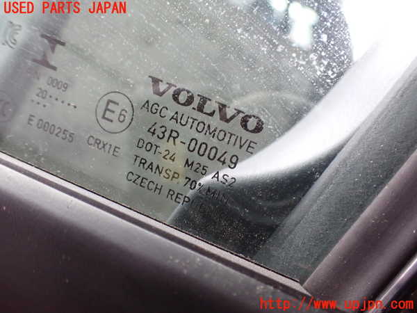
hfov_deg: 60.0
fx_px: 361
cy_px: 156
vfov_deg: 46.8
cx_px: 208
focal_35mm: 30
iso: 800
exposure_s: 1/100
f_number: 2.3
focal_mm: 5.4
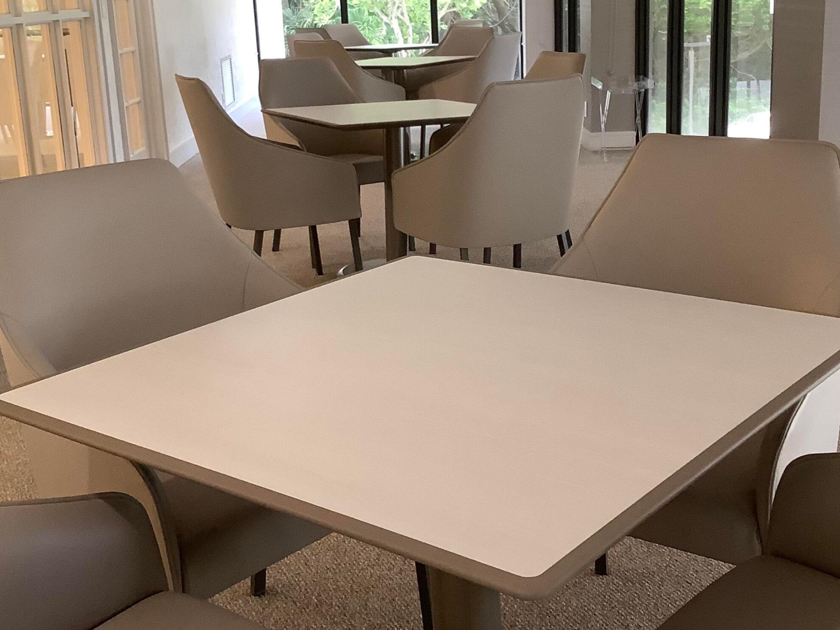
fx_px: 1141
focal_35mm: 47
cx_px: 457
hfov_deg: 40.4
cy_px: 264
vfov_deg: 30.8
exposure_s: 1/60
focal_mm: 3.3
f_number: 2.4
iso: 160
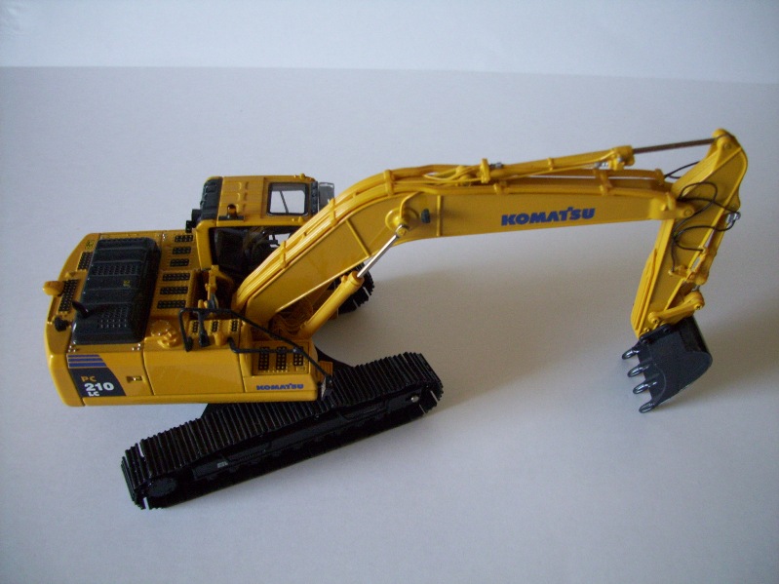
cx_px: 390
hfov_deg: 54.0
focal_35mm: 34
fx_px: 765
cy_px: 292
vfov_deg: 41.8
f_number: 2.9
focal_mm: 5.7
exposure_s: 1/15
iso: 160
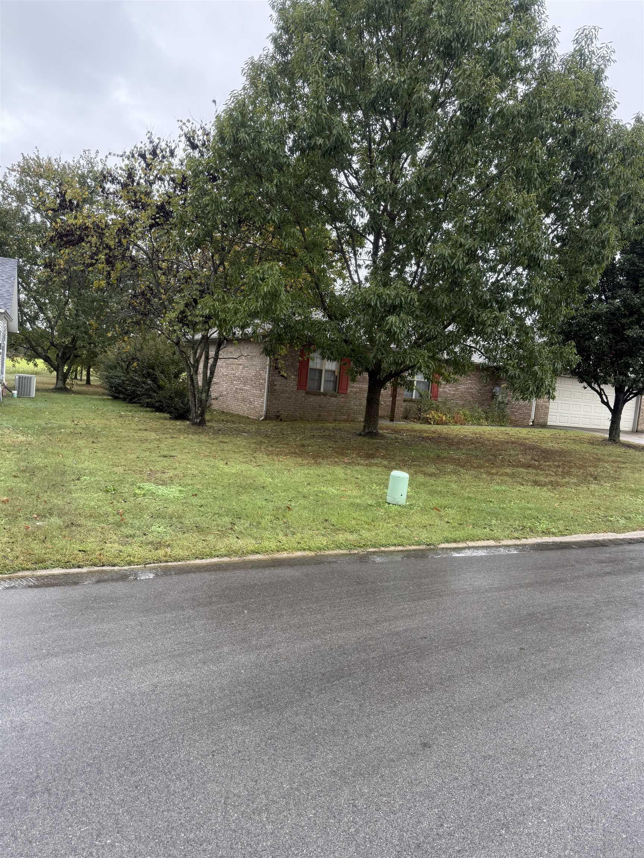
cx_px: 322
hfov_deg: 56.8
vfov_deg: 71.6
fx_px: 595
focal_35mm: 24
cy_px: 429
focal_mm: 6.76
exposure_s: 1/813
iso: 100
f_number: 1.78
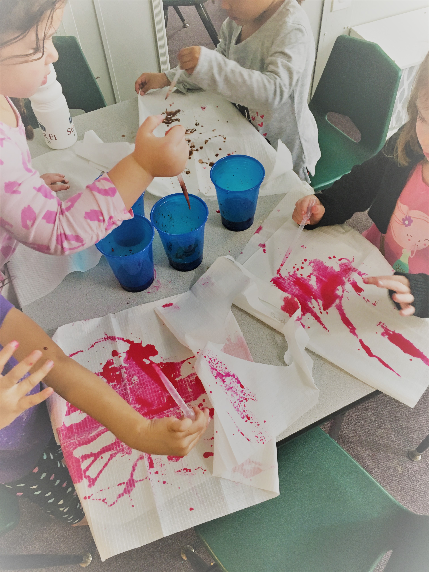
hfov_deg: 48.2
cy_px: 286
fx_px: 479
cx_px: 214
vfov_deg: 61.7
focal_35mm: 29
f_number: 2.2
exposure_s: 1/30
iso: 100
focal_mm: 4.15
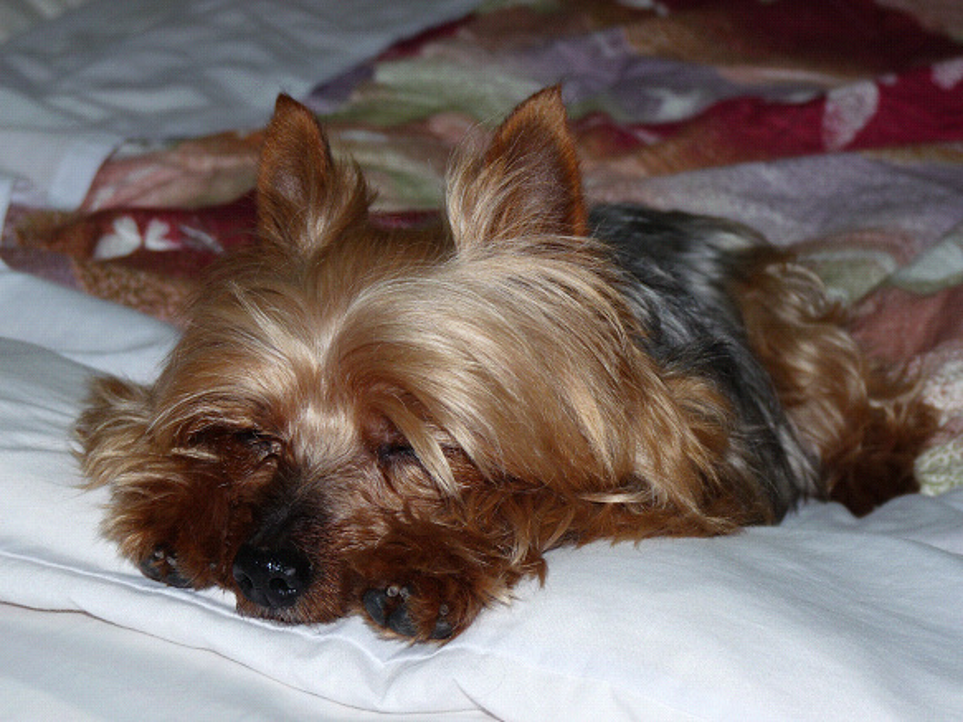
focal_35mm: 117
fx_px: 3254
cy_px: 361
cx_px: 482
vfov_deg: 12.7
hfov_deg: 16.8
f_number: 3.6
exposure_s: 1/40
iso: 100
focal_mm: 20.8
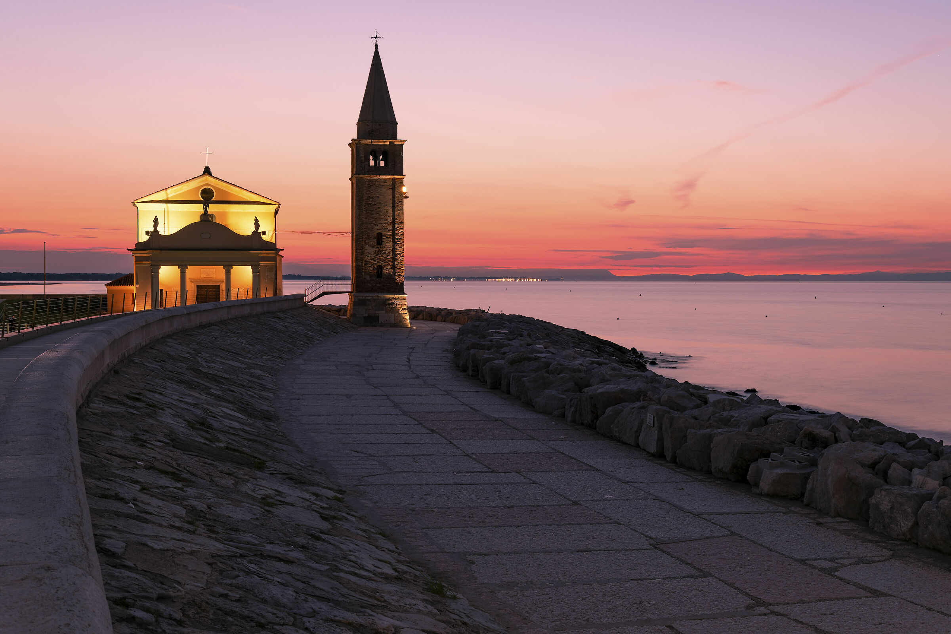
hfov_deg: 46.4
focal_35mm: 42
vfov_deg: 31.9
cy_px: 317
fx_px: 1109
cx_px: 476
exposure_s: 4
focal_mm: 42
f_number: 9
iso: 100
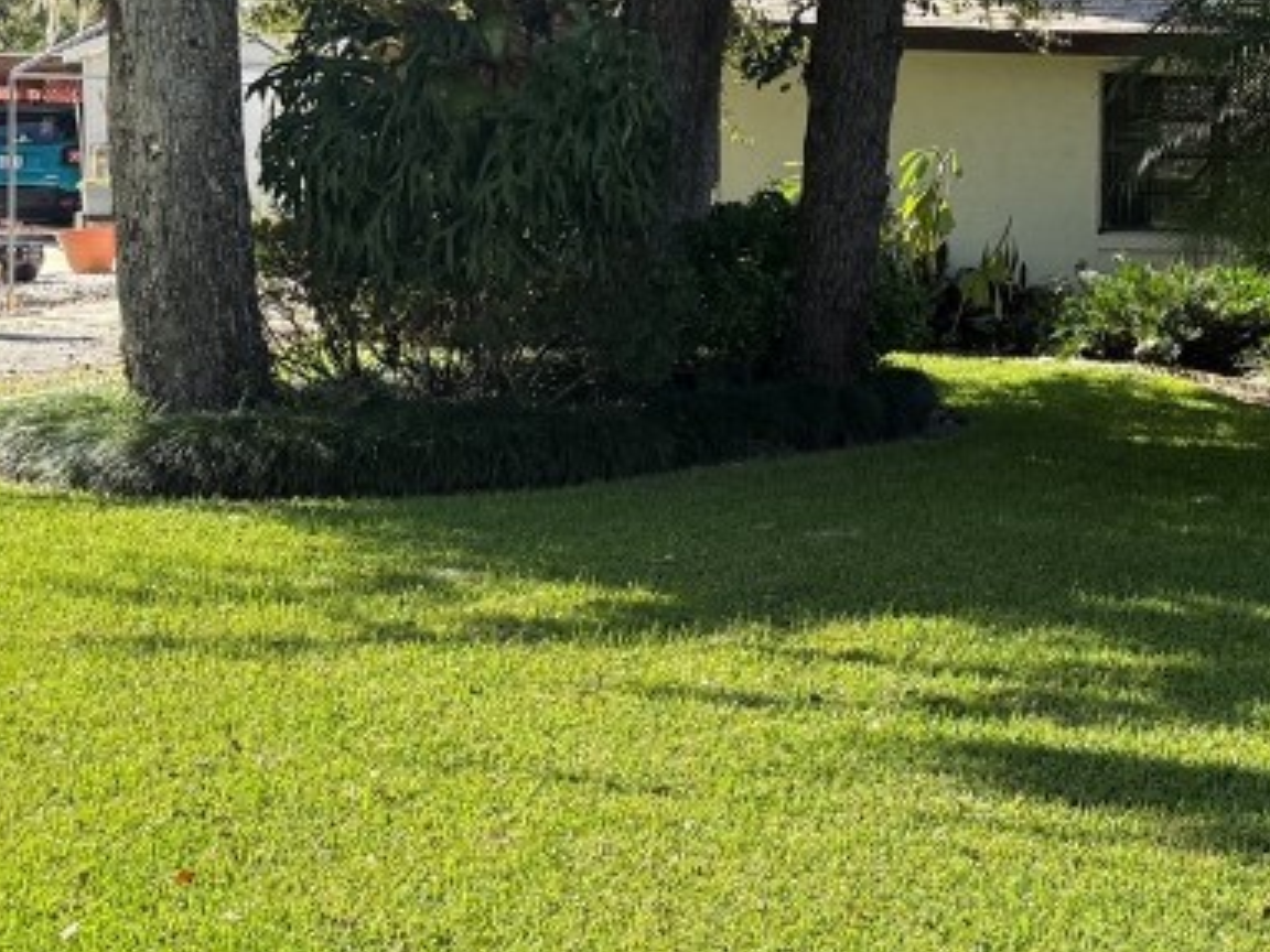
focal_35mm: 64
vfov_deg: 22.7
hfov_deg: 27.1
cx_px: 1488
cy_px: 258
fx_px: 2348
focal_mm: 6.76
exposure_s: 1/1522
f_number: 1.78
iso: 100
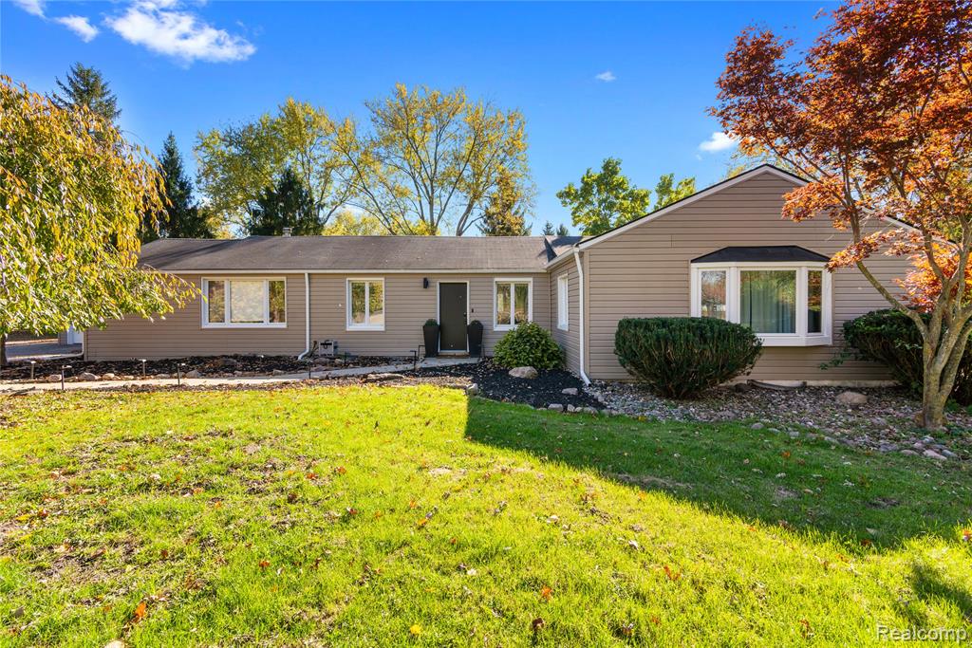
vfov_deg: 70.5
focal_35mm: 17
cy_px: 324
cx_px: 486
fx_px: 459
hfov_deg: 93.3
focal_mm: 17
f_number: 9
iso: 320
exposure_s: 1/250
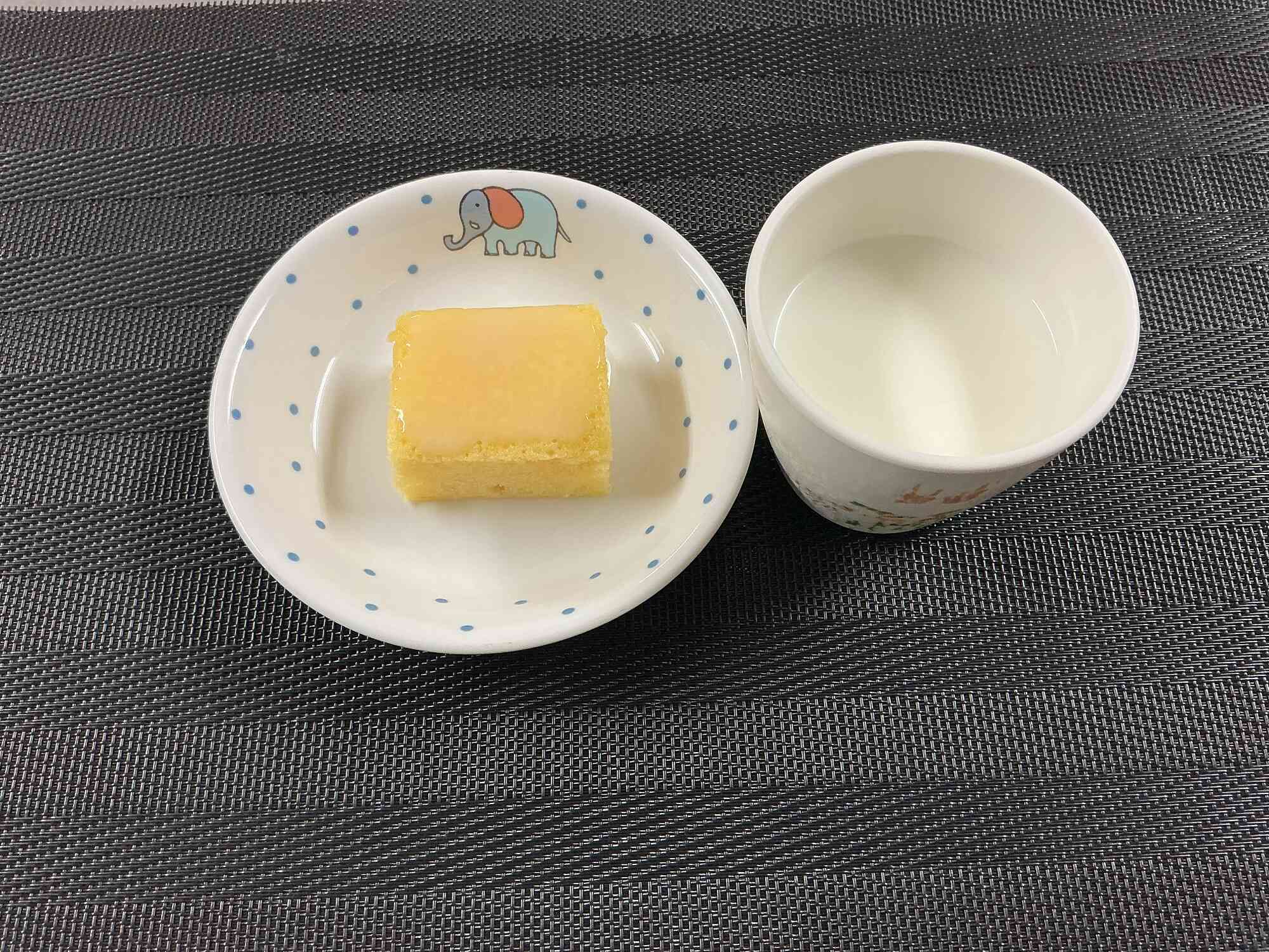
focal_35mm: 29
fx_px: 1063
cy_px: 476
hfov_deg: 61.7
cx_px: 634
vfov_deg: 48.2
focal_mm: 3
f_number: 1.8
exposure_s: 1/60
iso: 50
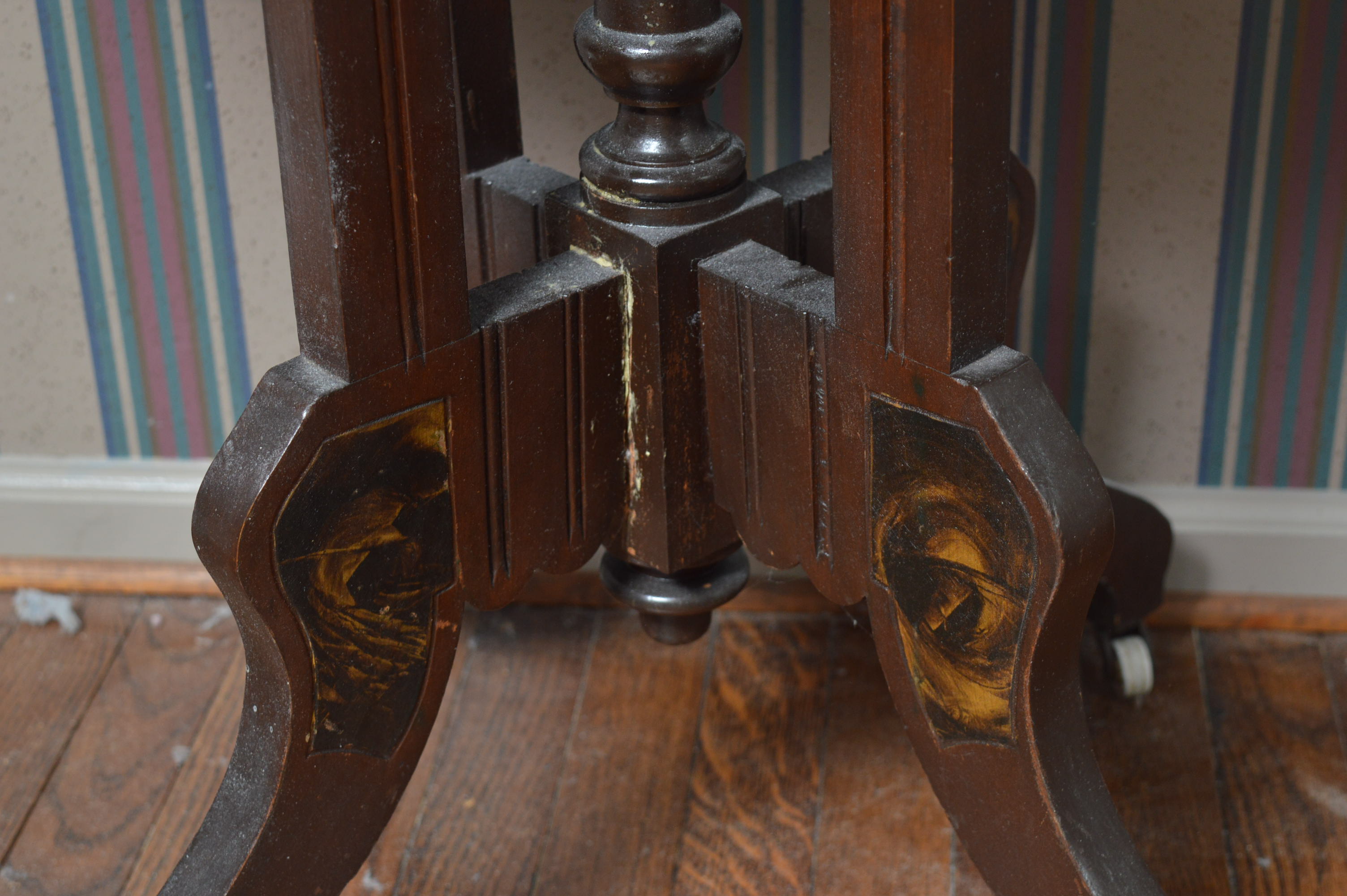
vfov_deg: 20.1
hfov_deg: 29.9
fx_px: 2523
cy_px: 448
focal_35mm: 68
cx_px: 674
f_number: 5.6
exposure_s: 1/80
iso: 400
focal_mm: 45
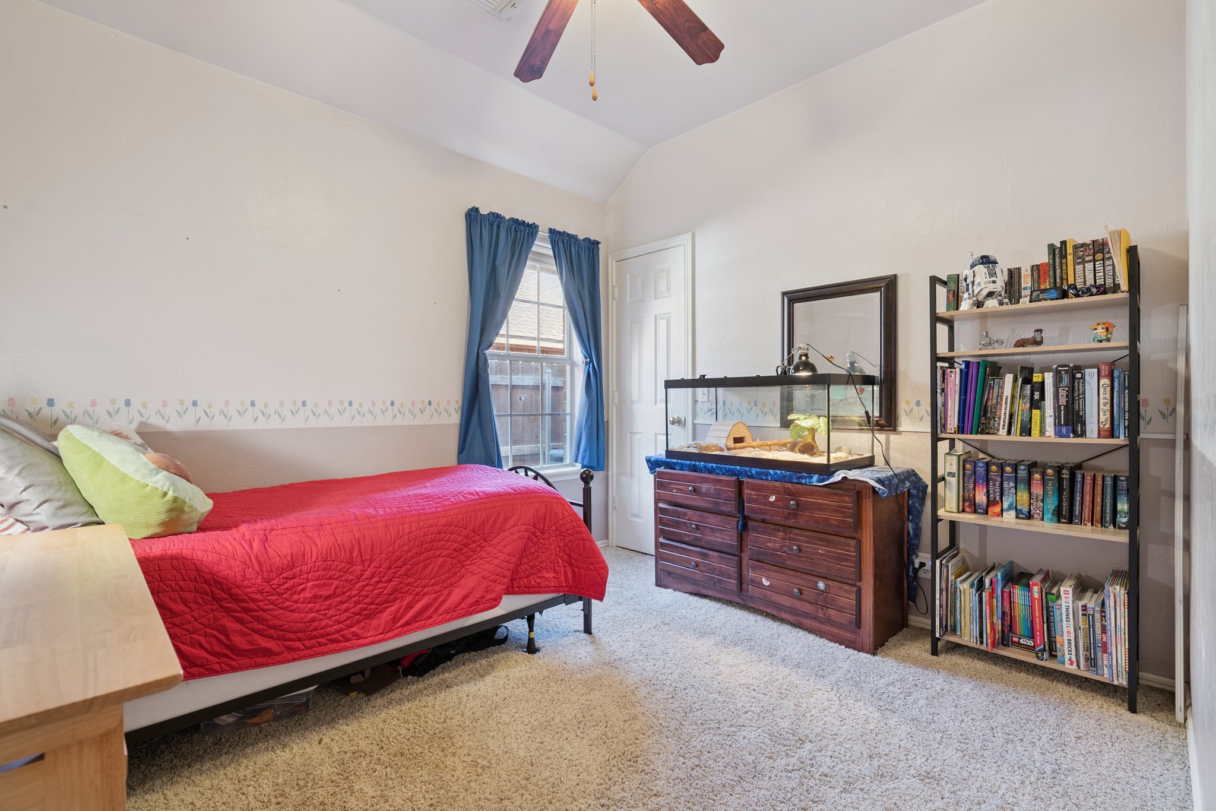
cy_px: 406
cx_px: 608
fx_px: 540
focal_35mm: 16
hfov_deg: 96.7
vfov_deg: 73.8
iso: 200
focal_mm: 16
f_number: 7.1
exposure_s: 1/6
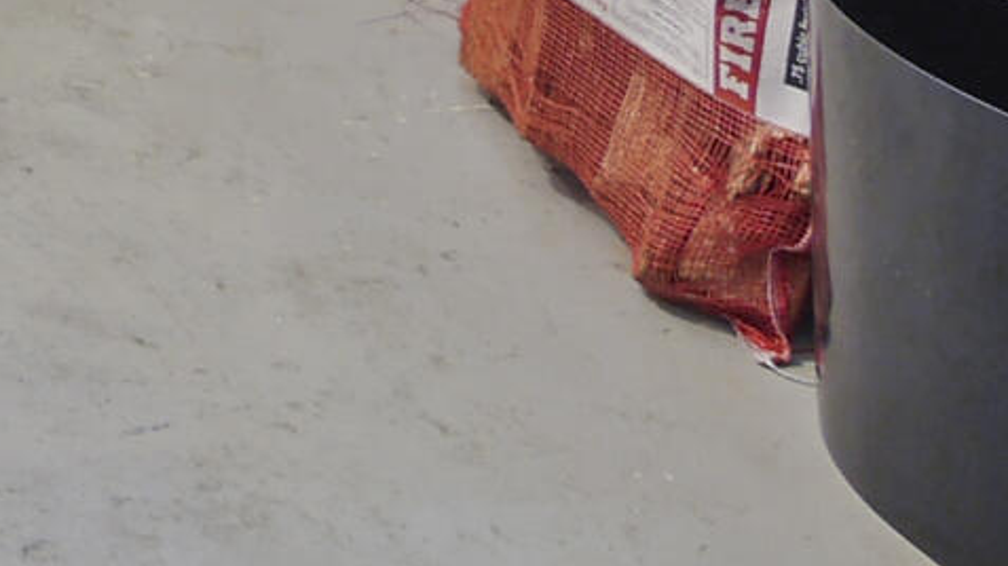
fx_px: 2565
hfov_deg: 15.7
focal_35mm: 96
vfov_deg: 9.3
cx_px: -1192
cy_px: -1263
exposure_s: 1/1.67
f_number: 4
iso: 400
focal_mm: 7
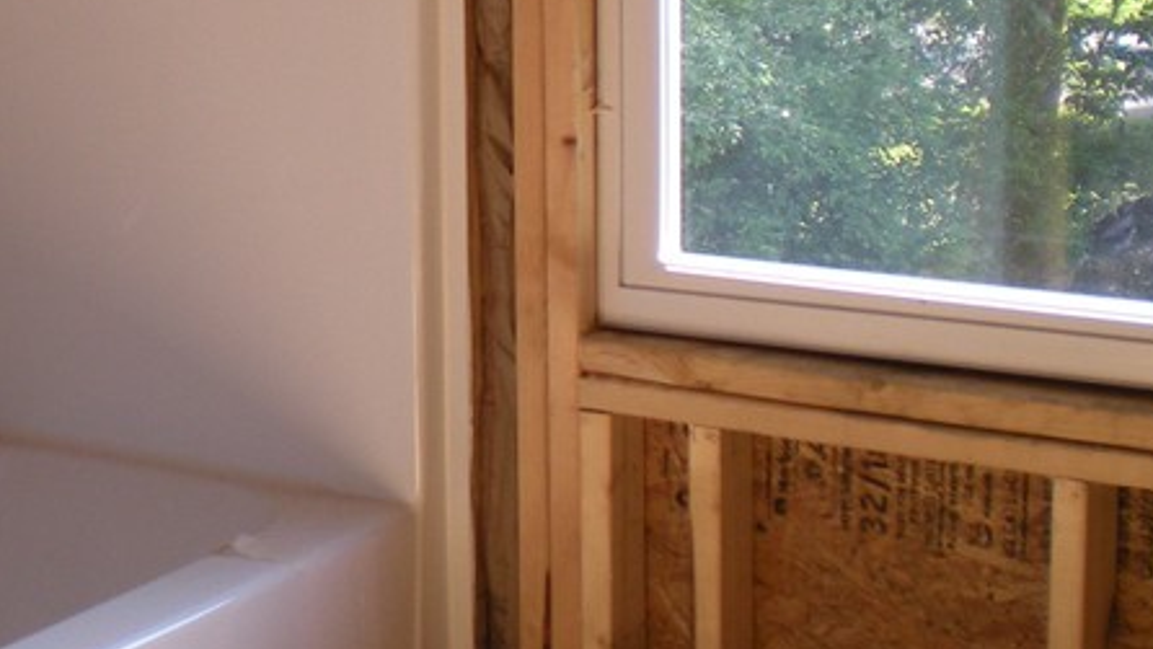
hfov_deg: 21.9
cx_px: 116
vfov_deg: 12.6
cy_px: 44
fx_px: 2905
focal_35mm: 95
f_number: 3.1
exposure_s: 1/64.2
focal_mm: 6.3
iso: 82
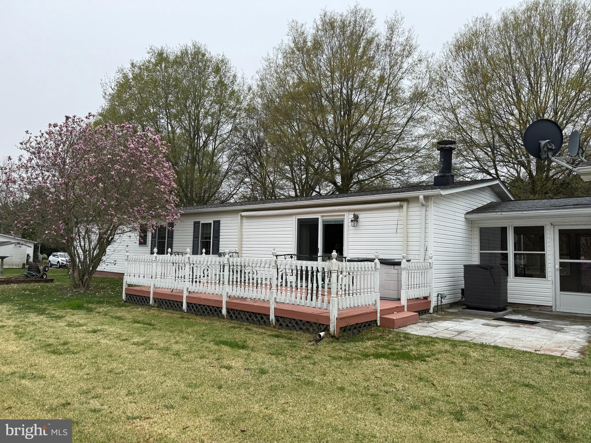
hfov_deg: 71.6
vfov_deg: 56.8
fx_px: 410
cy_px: 222
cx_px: 296
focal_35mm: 24
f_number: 1.78
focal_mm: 6.76
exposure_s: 1/1689
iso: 80
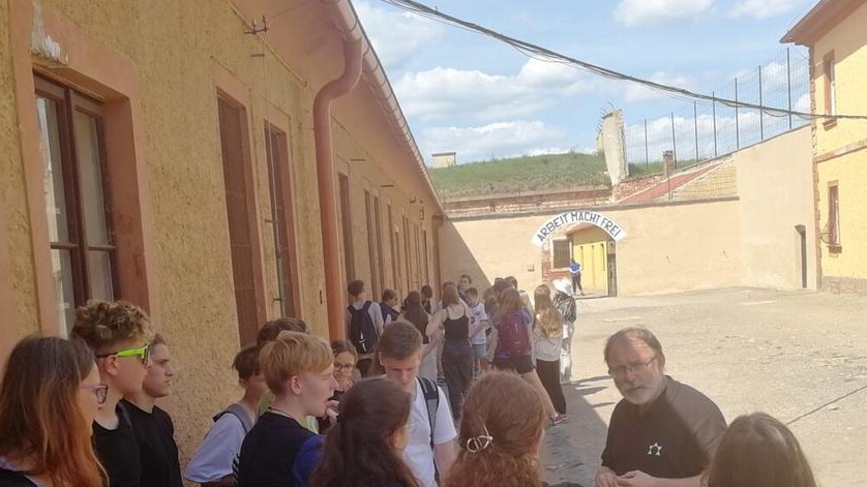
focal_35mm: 47
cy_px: 386
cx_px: 450
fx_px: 1080
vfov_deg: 25.0
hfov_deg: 43.7
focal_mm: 3.95
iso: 50
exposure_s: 1/795
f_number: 2.2
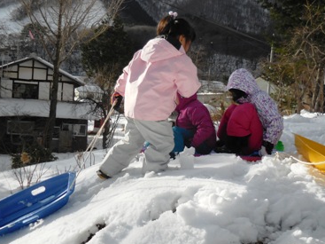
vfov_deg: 39.6
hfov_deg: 51.4
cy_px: 117
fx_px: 338
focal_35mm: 36
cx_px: 164
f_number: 7.4
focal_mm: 5.9
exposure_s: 1/800
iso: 400
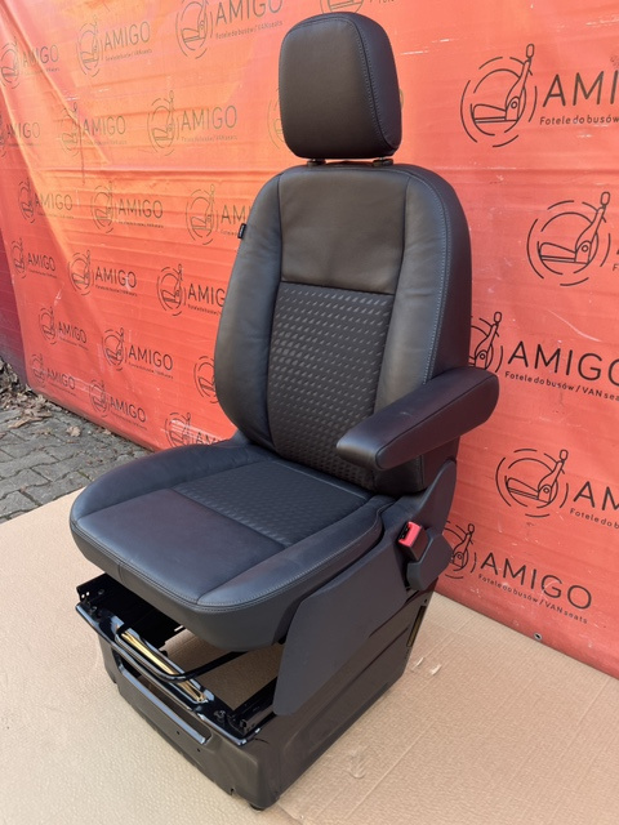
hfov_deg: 53.1
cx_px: 310
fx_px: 620
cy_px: 412
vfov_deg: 67.3
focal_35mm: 26
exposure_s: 1/122
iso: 32
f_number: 1.6
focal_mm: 5.1
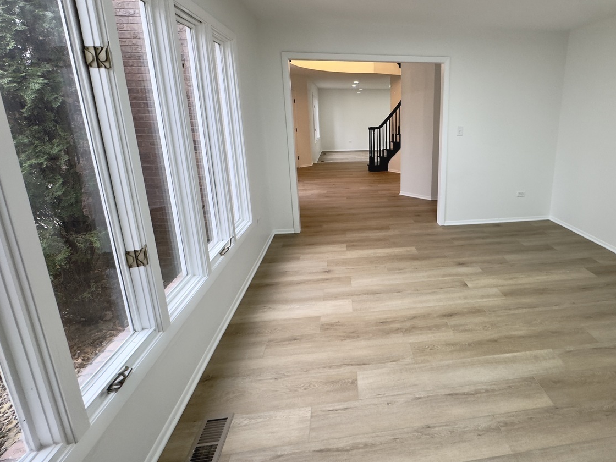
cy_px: 181
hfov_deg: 85.9
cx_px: 389
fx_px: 320
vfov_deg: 70.7
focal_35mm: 18
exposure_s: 1/120
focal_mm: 2.22
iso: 160
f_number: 2.2
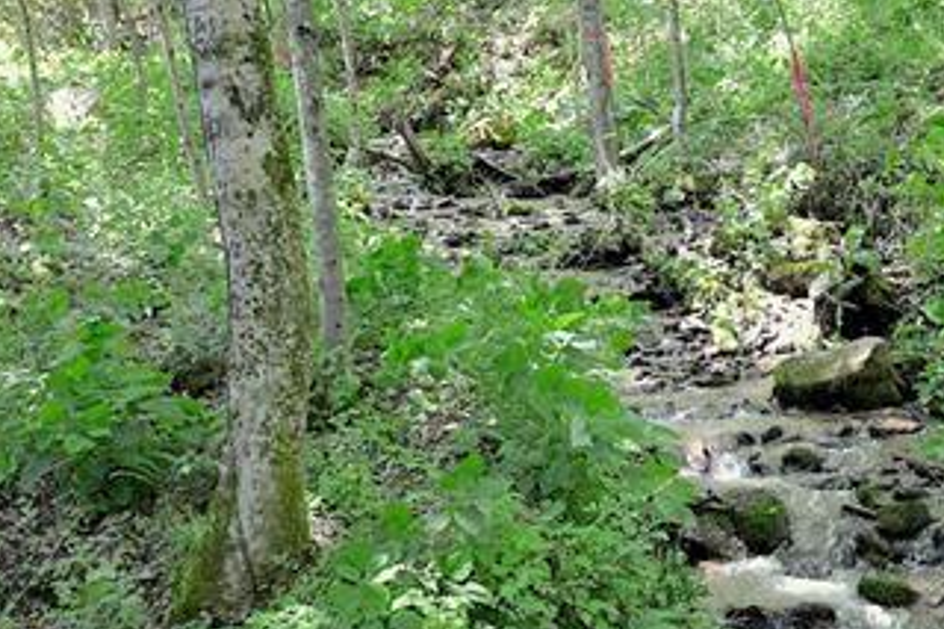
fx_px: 1572
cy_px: 527
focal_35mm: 60
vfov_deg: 22.2
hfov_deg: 32.9
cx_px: 690
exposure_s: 1/60
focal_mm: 20
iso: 640
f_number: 3.5
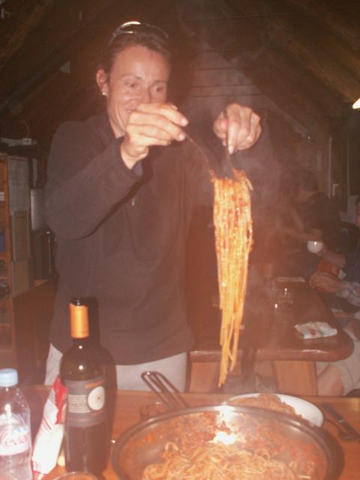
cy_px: 240
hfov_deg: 40.7
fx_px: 485
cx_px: 180
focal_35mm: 35
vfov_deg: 52.6
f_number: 2.8
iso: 160
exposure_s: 1/40
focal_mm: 5.86
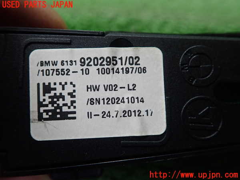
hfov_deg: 60.0
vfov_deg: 46.8
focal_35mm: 30
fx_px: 208
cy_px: 90
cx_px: 120
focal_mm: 5.5
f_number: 2.3
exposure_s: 1/125
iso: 250
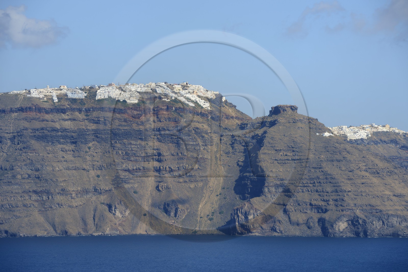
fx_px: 2152
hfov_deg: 10.8
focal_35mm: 190
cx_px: 204
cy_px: 136
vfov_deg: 7.2
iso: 100
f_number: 10
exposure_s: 1/250
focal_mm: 190
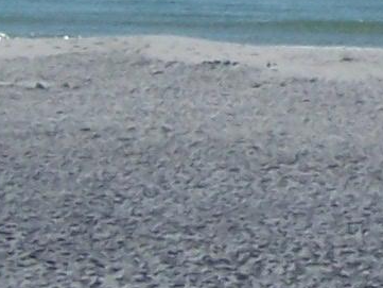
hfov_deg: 8.0
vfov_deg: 6.1
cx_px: 650
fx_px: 2667
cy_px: -184
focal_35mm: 241
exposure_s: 1/1500
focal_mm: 5.6
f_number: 5.6
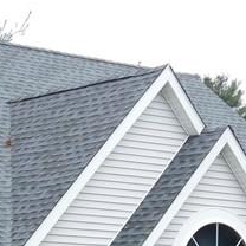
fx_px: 1262
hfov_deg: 10.8
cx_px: -84
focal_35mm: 157
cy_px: 362
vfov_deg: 10.8
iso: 125
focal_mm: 6.3
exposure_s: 1/160
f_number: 3.5
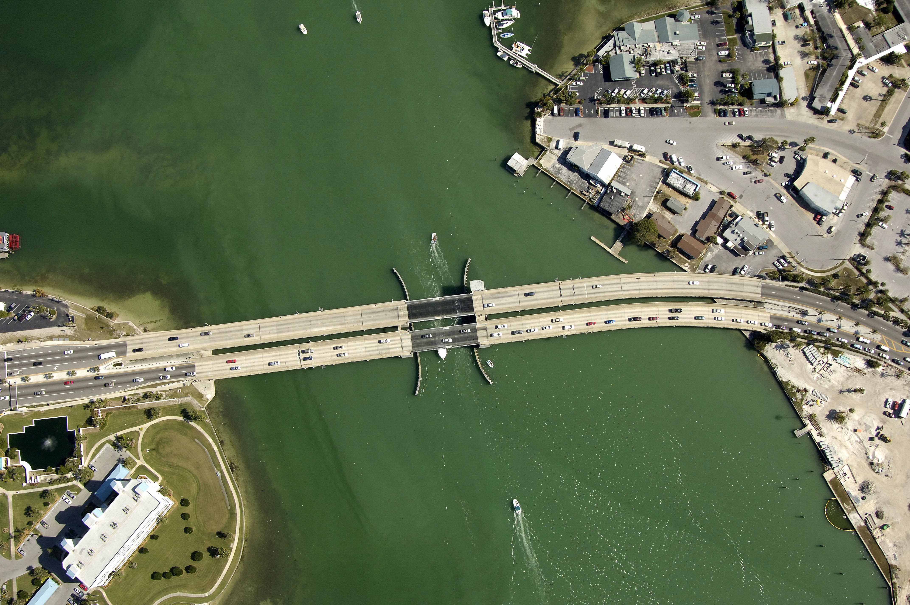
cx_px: 455
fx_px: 909
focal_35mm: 36
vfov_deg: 36.8
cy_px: 302
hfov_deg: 53.2
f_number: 6.7
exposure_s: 1/1000
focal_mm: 24
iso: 400
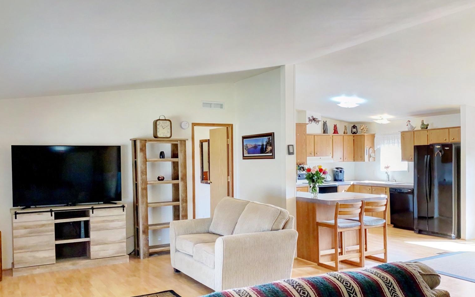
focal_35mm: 28
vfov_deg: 44.5
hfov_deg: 66.5
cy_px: 158
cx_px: 235
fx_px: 362
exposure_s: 1/60
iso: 80
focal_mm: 4.25
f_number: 1.8
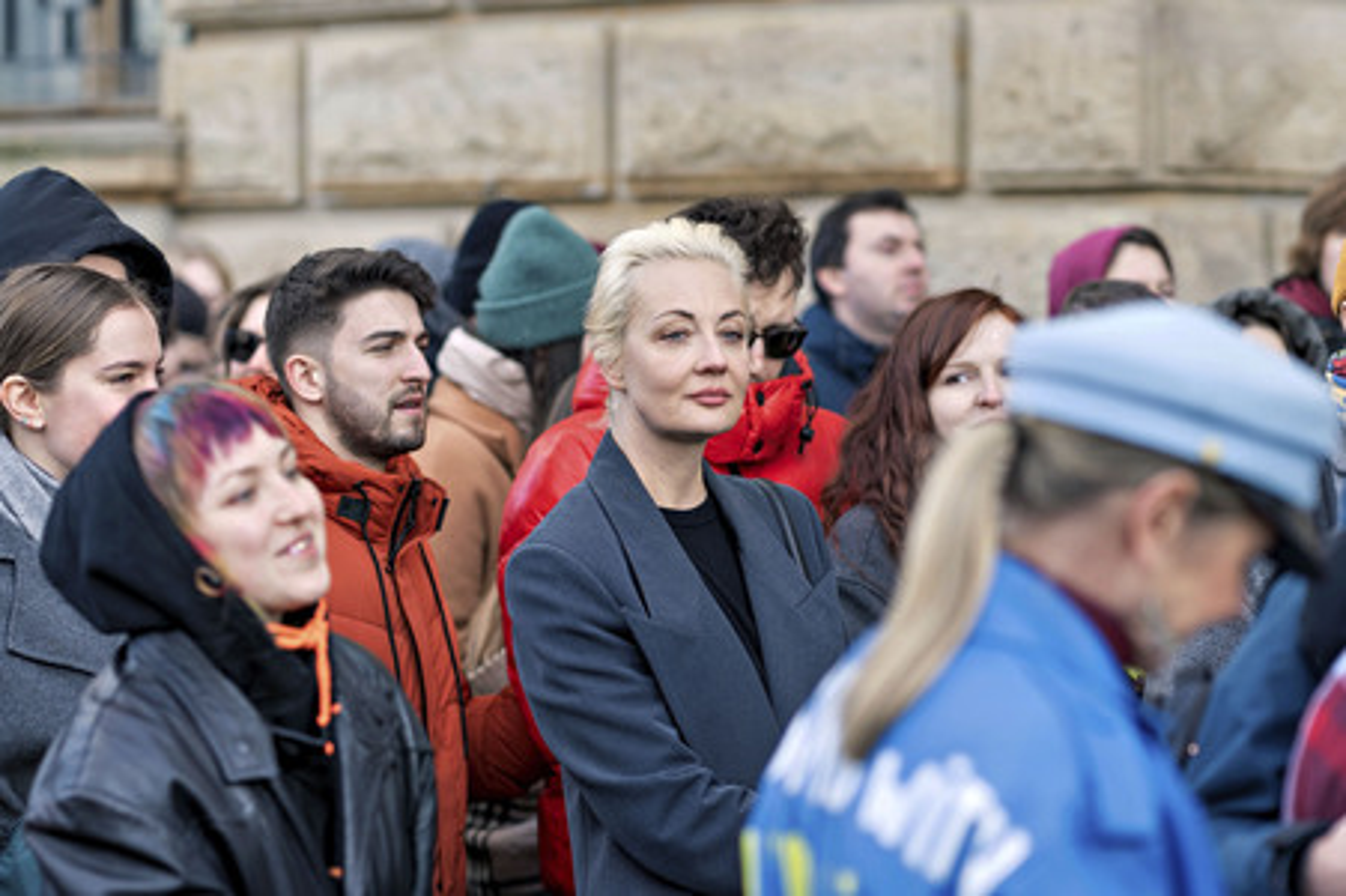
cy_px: 448
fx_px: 4745
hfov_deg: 16.1
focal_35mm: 127
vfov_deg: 10.8
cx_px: 673
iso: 100
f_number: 2
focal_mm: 85
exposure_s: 1/250
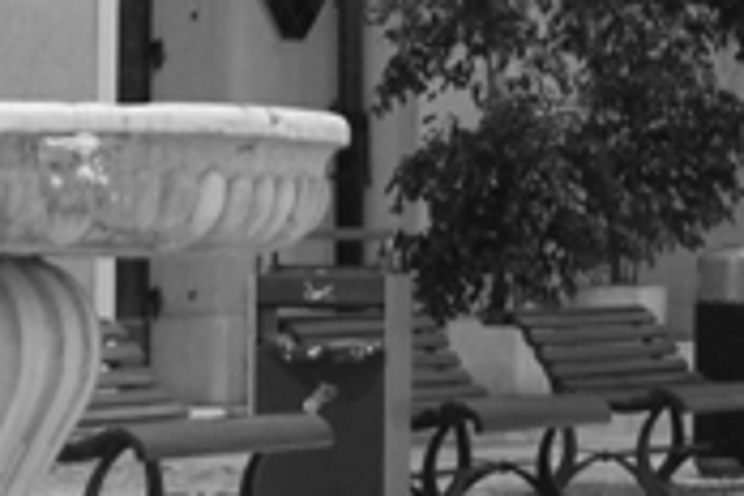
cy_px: -261
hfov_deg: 6.2
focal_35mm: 331
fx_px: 6840
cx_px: 368
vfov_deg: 4.1
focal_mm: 48
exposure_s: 1/3
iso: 800
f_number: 5.6
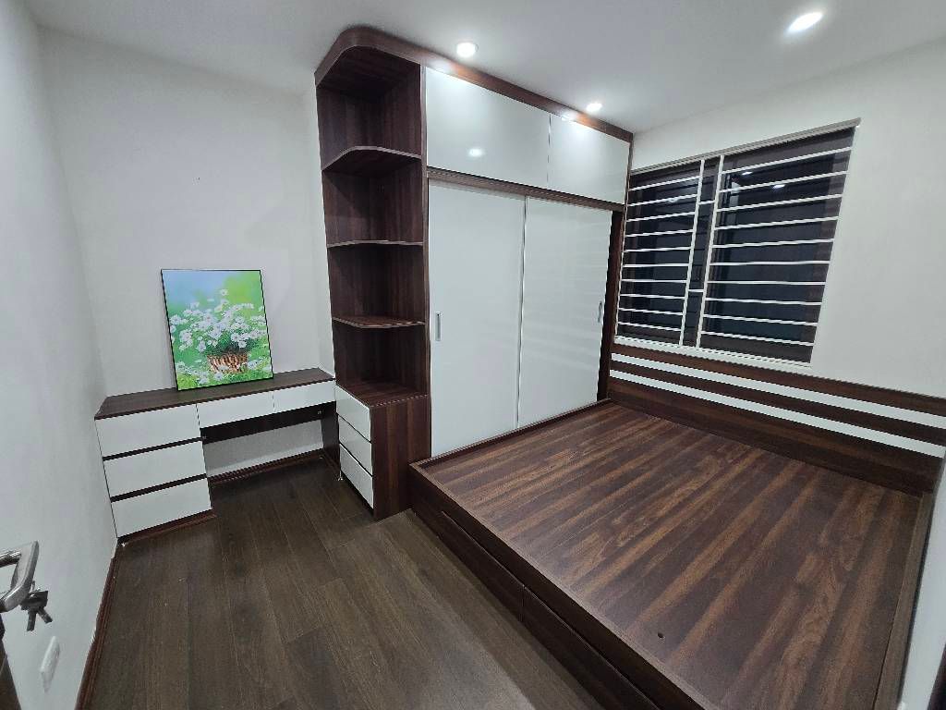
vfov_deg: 89.9
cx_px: 473
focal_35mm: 13
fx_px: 355
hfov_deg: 106.2
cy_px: 355
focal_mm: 1.7
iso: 160
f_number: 2.2
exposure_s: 1/50
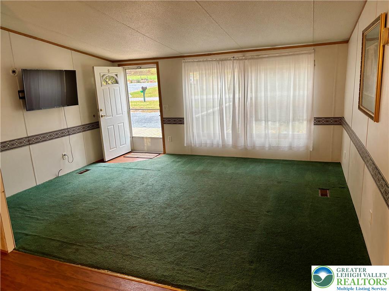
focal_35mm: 26
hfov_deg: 67.3
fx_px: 292
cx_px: 194
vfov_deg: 53.1
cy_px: 146
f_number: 1.6
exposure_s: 1/60
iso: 250
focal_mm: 5.96
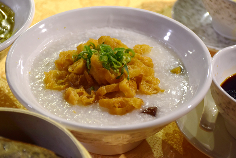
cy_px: 79
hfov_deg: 21.9
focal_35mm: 93
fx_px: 610
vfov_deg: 14.7
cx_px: 118
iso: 400
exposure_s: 1/30
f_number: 5.6
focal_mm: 62
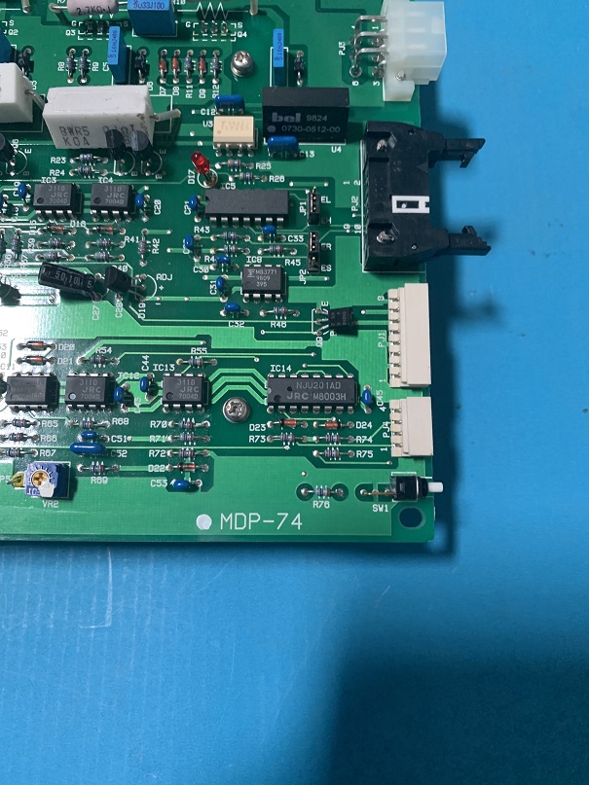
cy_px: 392
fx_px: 590
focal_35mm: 26
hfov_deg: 53.1
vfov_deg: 67.3
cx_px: 294
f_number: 1.8
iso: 250
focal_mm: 4.25
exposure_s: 1/60
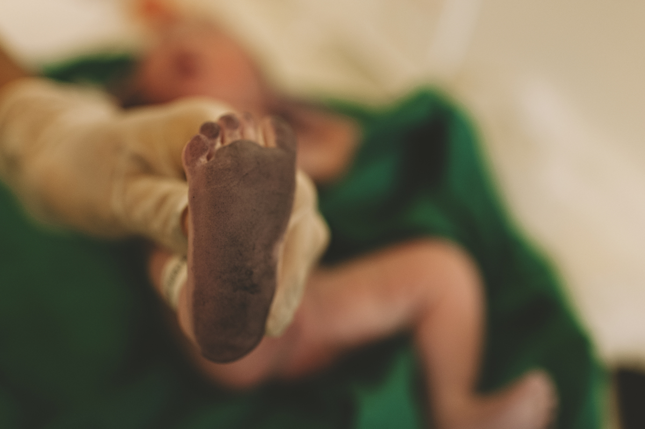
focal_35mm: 35
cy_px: 214
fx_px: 627
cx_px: 322
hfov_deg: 54.5
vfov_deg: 37.8
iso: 1250
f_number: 2.5
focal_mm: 35
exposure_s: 1/320
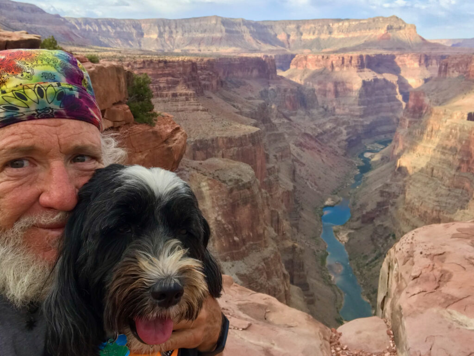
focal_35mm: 32
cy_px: 178
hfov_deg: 56.8
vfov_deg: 44.2
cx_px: 237
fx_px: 439
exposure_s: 1/261
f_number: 2.2
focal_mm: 2.87
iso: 25
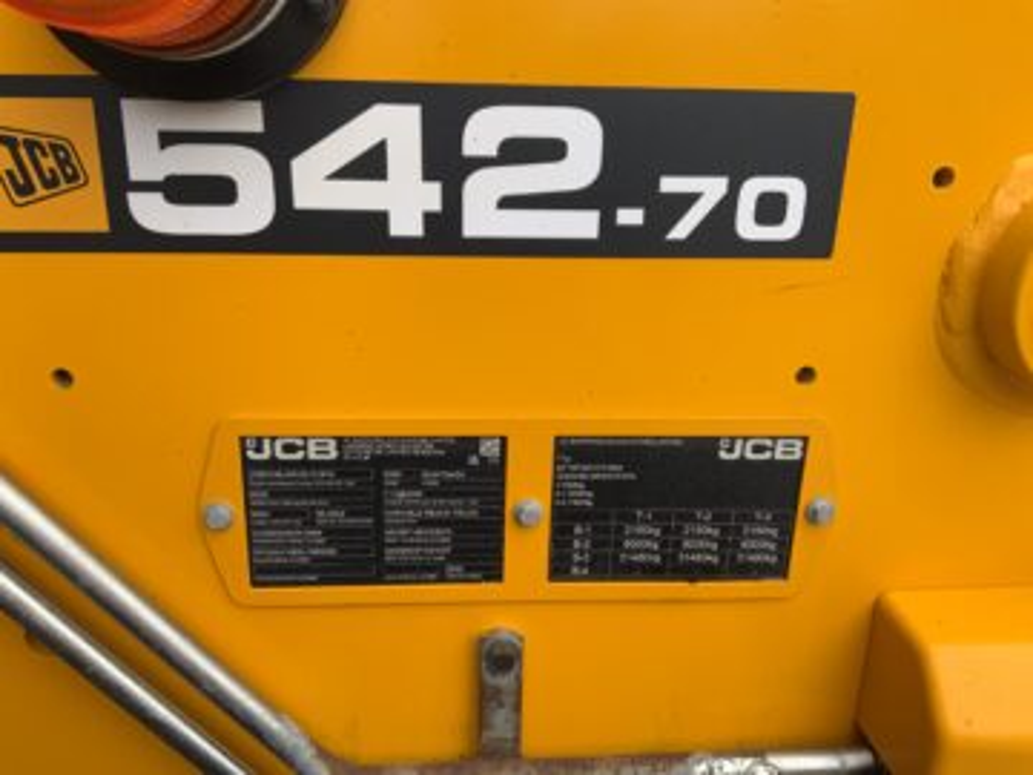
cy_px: 388
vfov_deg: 48.2
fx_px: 865
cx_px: 516
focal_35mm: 29
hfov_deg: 61.7
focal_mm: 3
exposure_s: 1/403
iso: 16
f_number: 1.8
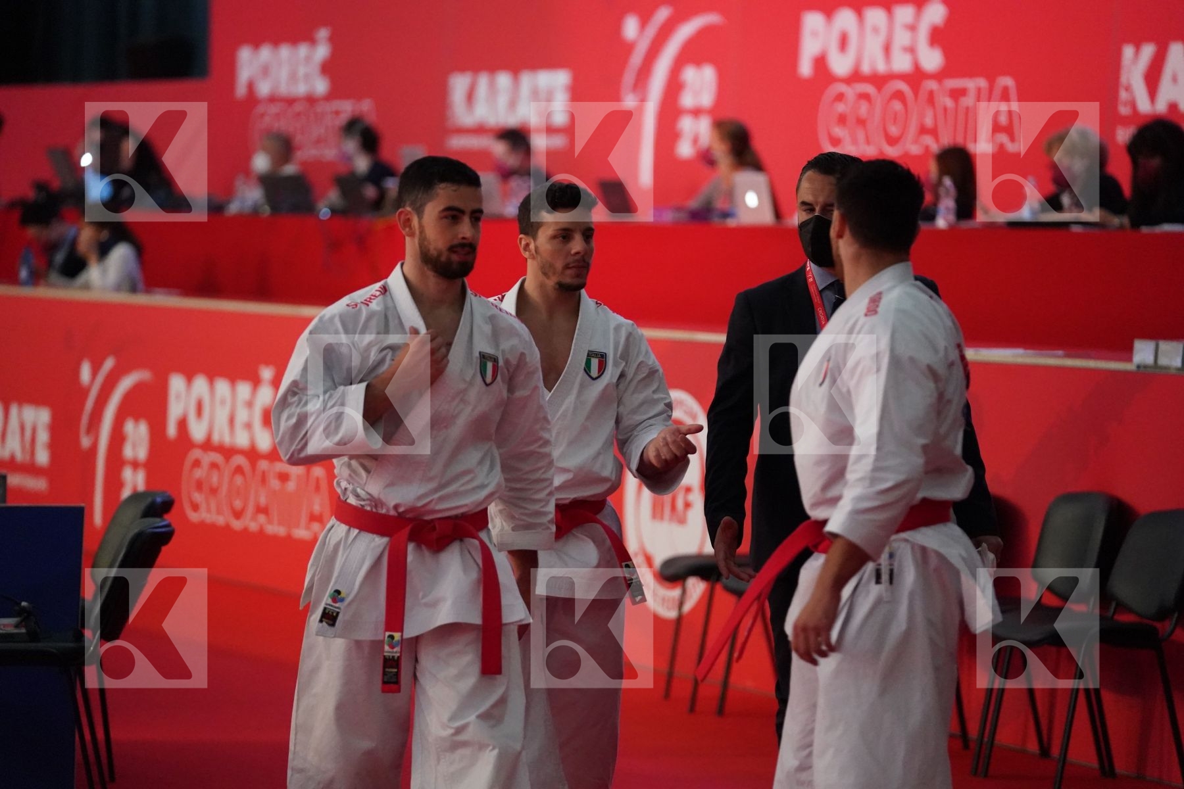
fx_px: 5064
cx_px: 592
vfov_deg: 8.9
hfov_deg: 13.3
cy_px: 394
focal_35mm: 154
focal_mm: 154
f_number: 2.8
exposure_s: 1/160
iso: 10000
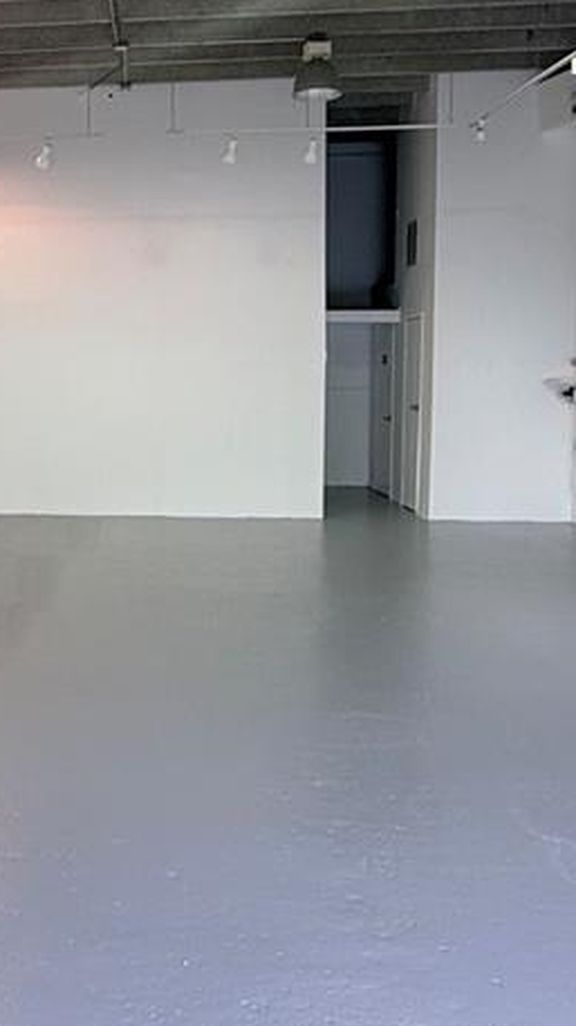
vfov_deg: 50.3
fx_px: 1088
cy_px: 432
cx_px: 45
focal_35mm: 40
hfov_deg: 28.4
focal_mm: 2.22
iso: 64
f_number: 2.2
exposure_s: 1/120
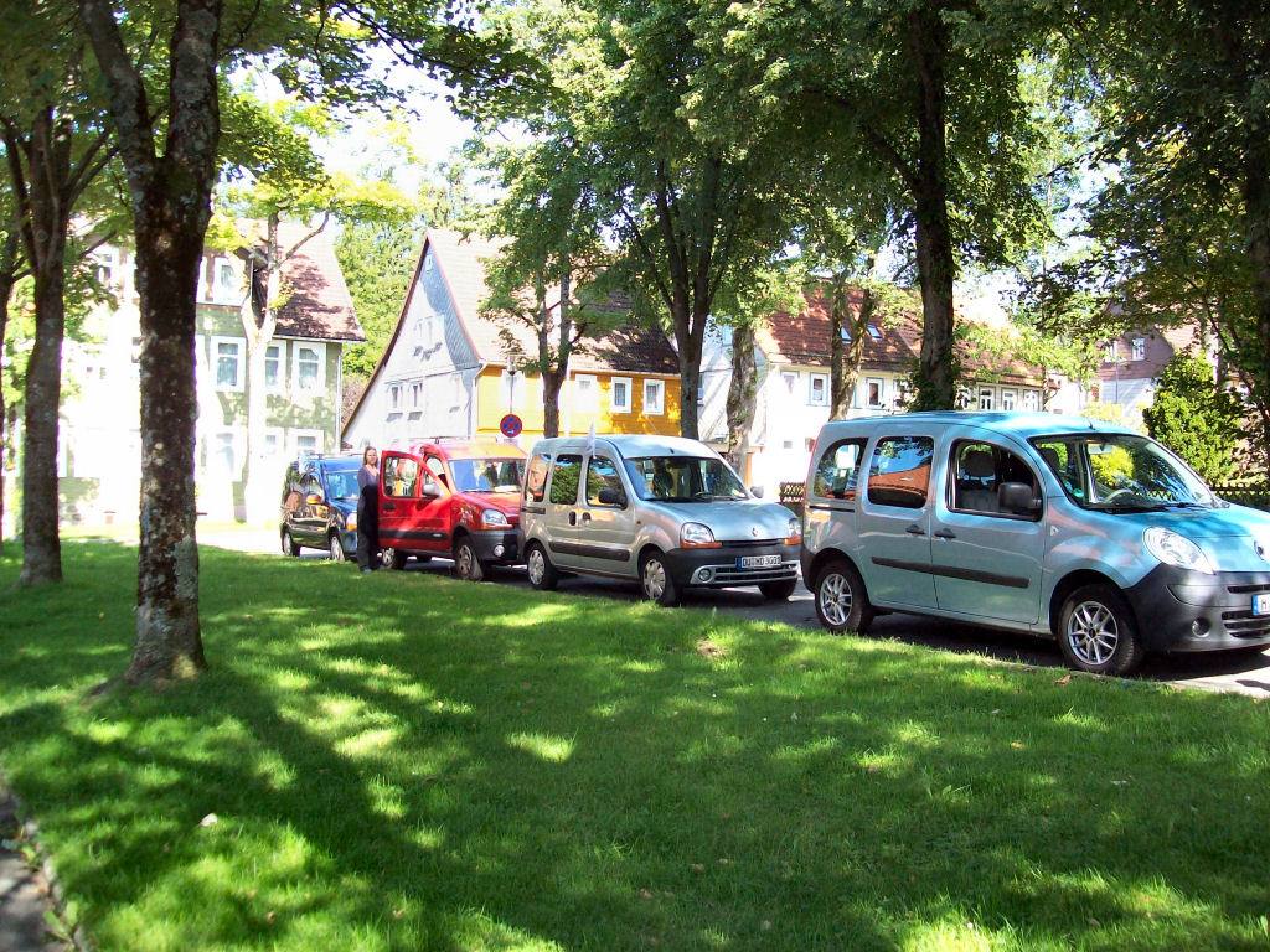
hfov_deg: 51.4
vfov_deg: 39.7
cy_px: 476
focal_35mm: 36
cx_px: 635
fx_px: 1321
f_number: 2.7
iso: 80
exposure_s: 1/161
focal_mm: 6
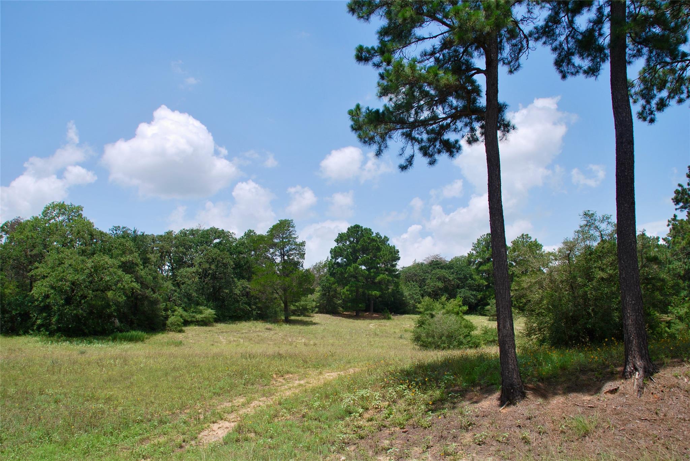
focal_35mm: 27
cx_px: 345
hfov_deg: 67.3
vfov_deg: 48.0
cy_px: 230
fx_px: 518
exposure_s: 1/250
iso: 100
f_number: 8
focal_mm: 18
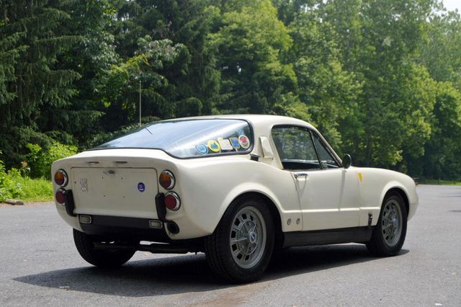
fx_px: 768
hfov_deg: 33.4
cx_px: 230
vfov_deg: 22.6
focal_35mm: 60
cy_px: 154
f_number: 7.1
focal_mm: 40
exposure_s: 1/250
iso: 100
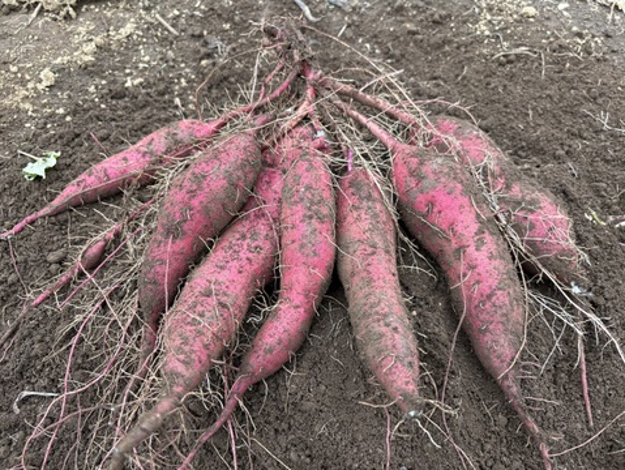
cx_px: 312
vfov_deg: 53.1
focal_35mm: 26
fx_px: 470
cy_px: 235
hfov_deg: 67.3
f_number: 1.6
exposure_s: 1/122
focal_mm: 5.96
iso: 64
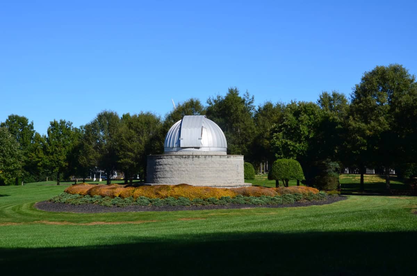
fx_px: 694
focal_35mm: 60
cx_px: 208
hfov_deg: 33.5
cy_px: 138
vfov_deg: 22.5
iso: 100
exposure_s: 1/160
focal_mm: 40
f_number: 11
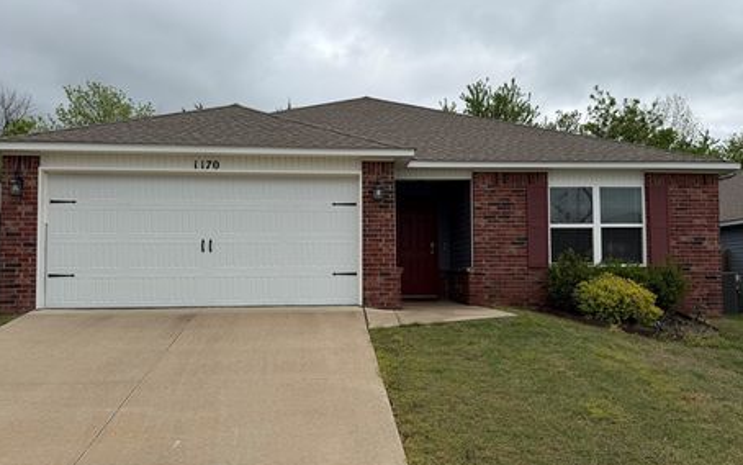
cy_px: 246
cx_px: 368
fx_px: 567
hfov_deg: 66.5
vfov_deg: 44.5
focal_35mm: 28
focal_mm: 6.76
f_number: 1.78
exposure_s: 1/6173
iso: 80
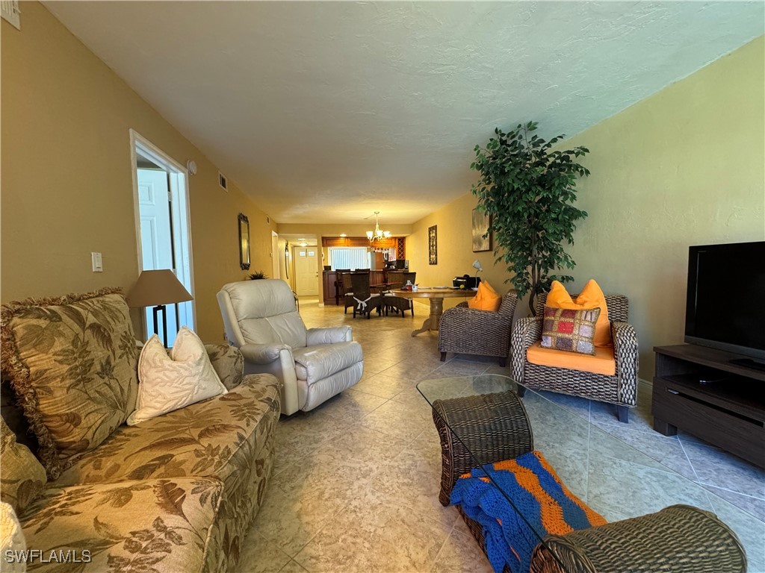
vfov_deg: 85.7
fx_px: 309
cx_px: 382
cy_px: 286
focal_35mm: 14
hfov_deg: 102.1
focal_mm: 2.22
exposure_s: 1/60
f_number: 2.2
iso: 400
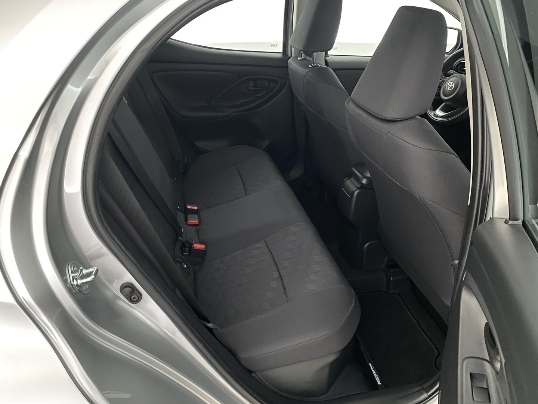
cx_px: 269
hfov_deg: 67.3
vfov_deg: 53.1
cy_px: 202
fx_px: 404
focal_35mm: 26
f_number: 1.8
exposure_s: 1/25
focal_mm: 4.25
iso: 1250
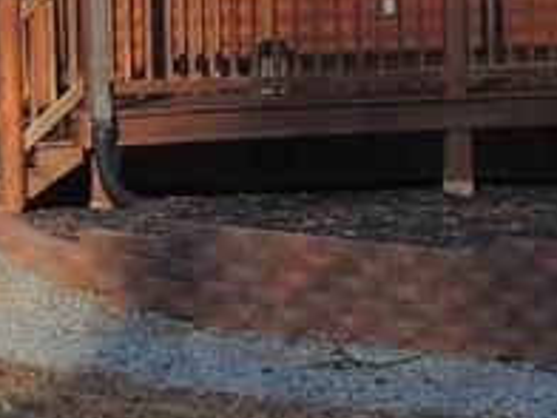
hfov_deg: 7.4
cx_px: 1034
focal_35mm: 261
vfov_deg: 5.6
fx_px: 4200
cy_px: -173
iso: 100
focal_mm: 8.9
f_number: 3.6
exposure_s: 1/320
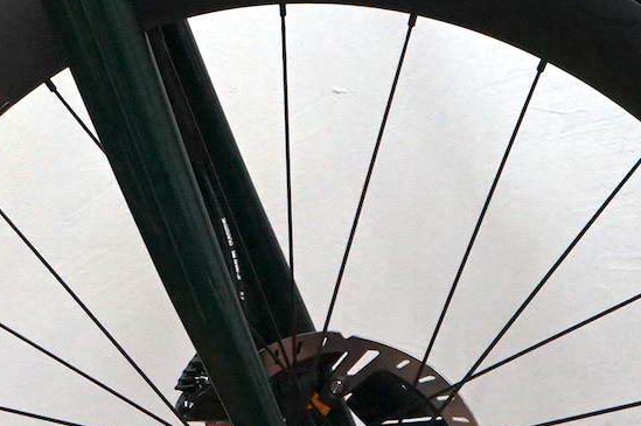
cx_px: -295
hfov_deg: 10.0
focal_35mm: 201
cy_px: 36
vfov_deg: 6.8
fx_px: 3576
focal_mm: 48
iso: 2500
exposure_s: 1/160
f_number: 4.5
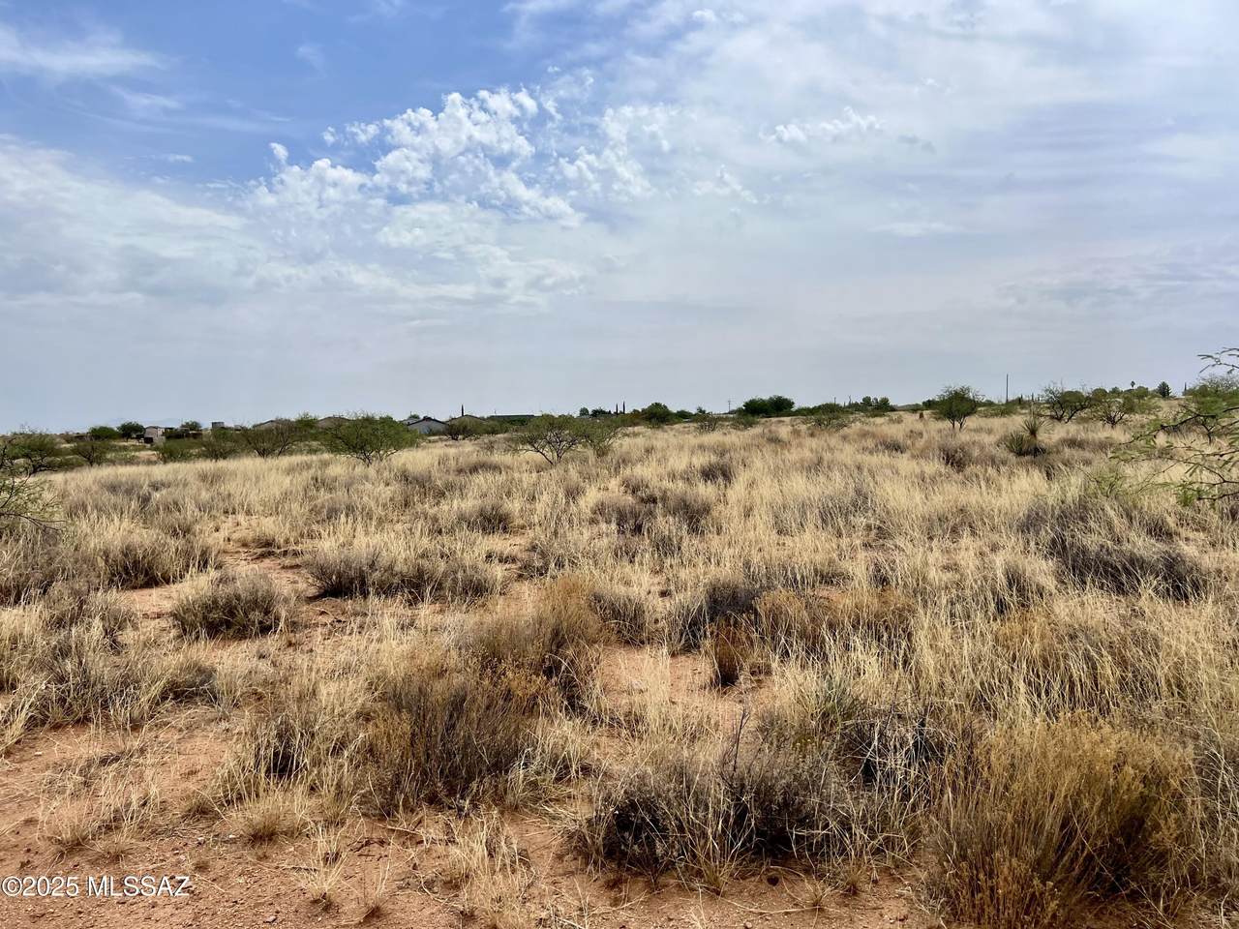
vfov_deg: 53.1
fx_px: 931
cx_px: 620
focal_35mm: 26
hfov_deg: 67.3
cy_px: 464
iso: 50
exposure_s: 1/8696
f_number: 1.5
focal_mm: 5.7
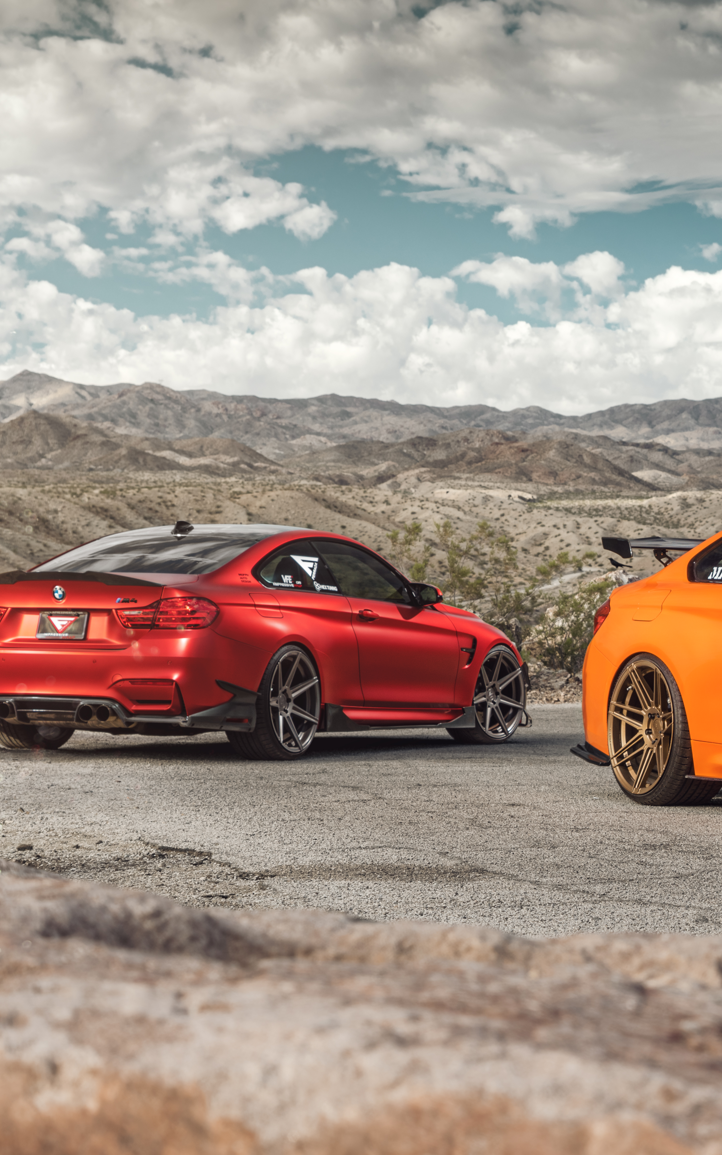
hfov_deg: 15.1
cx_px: 743
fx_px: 2676
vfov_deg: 24.4
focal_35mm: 85
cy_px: 597
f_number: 8
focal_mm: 51
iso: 100
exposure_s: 1/200
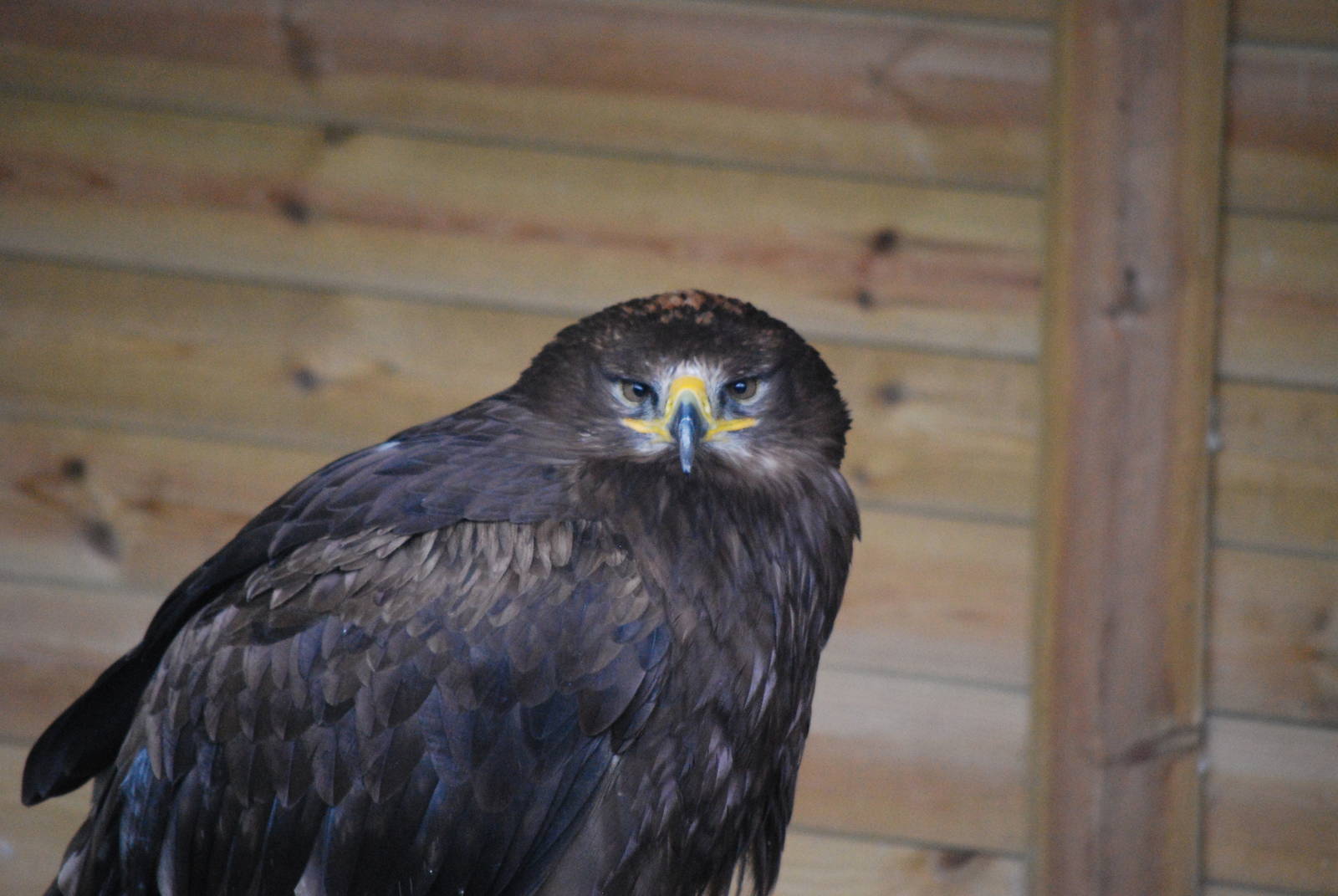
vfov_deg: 4.6
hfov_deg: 6.9
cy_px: 448
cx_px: 669
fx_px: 11163
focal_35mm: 300
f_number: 5.6
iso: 1600
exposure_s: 1/60
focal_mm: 200
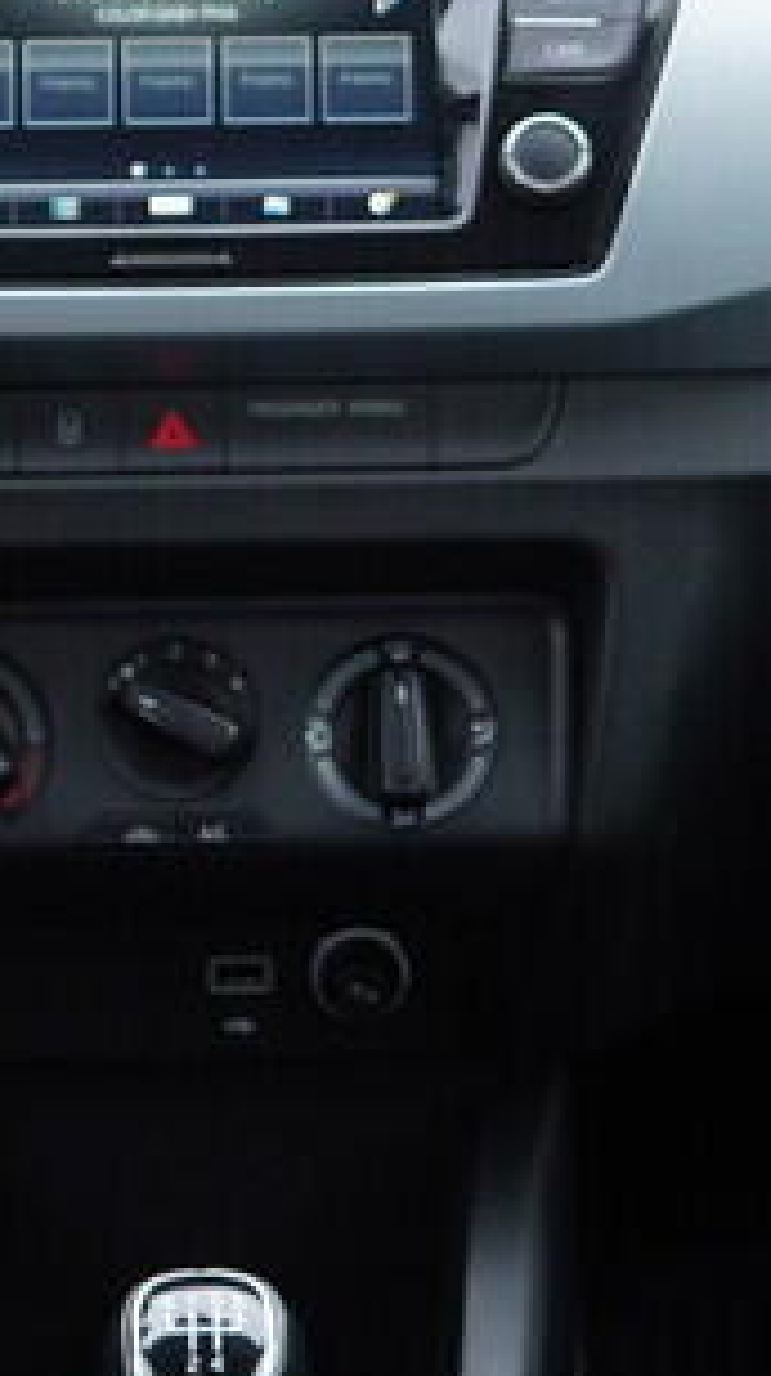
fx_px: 4593
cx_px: 139
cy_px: 428
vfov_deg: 17.0
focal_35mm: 126
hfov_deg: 9.6
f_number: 2.8
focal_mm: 24
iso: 125
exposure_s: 1/40
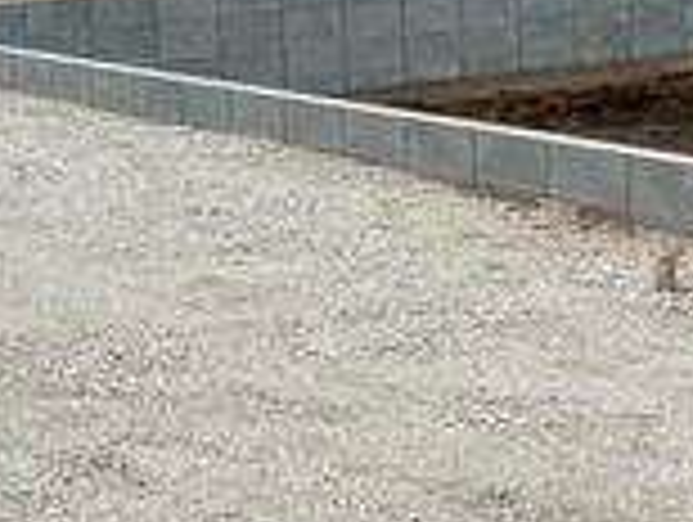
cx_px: -184
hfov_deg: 16.1
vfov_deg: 12.7
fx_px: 2326
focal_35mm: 116
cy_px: 72
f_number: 1.8
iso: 40
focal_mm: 3.99
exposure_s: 1/121
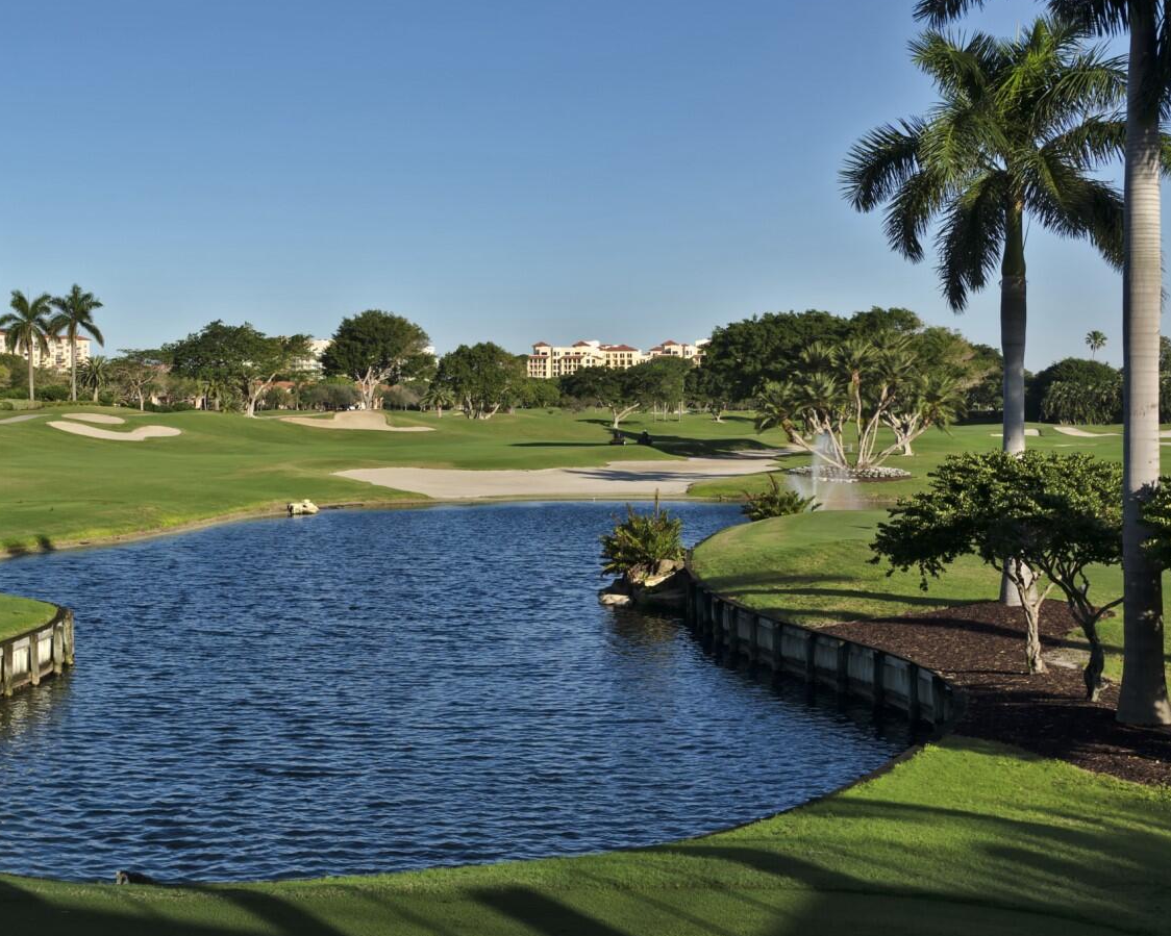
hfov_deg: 35.1
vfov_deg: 28.6
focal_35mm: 53
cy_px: 381
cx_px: 411
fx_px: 1837
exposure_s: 1/640
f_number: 8
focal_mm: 26
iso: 200
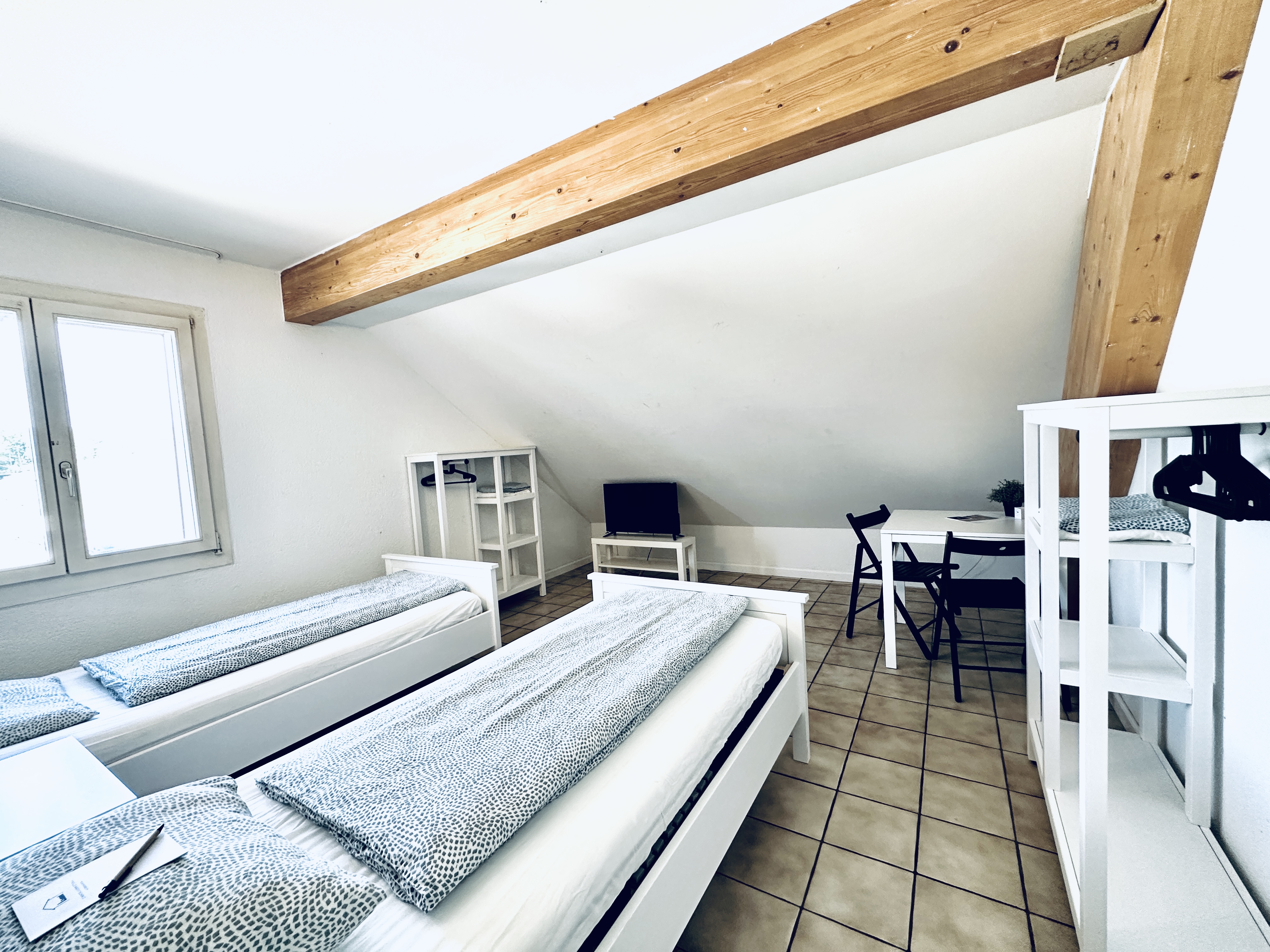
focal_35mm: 14
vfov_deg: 85.7
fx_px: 514
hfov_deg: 102.1
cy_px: 476
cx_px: 635
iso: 200
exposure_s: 1/100
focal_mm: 2.22
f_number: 2.2
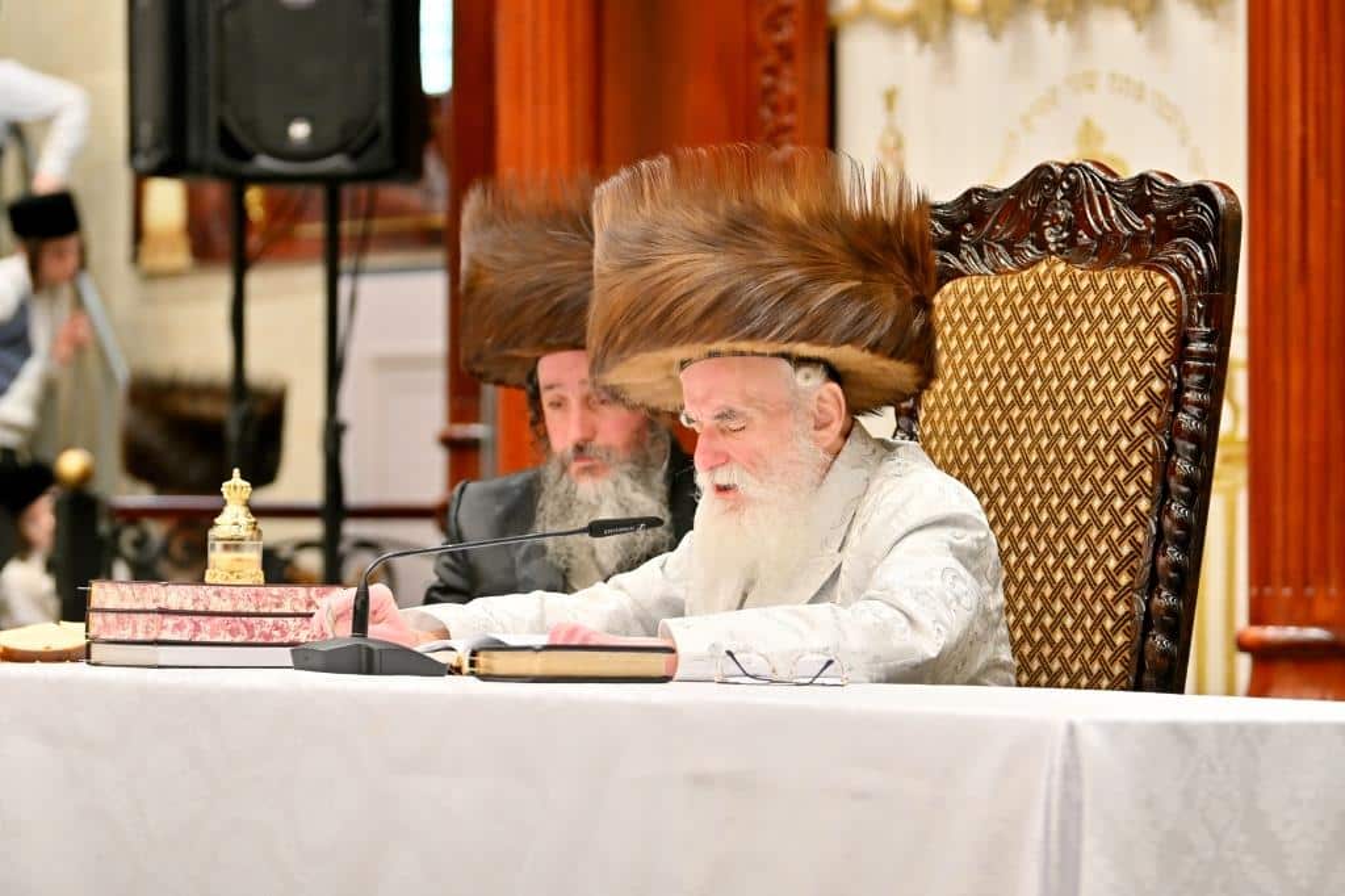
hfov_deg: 12.5
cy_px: 448
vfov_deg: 8.3
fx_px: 6162
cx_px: 672
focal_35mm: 165
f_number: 2.8
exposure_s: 1/250
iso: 200
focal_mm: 110
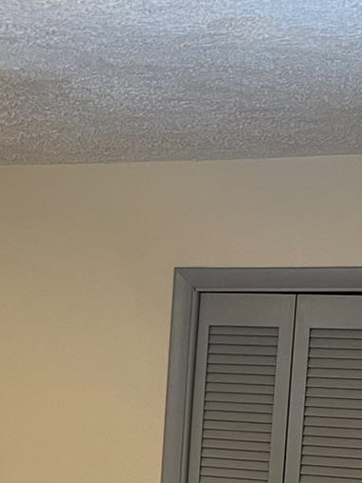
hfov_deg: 14.3
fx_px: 1409
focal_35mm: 101
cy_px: 507
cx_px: -24
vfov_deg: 18.8
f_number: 1.6
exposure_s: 1/60
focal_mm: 5.1
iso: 320
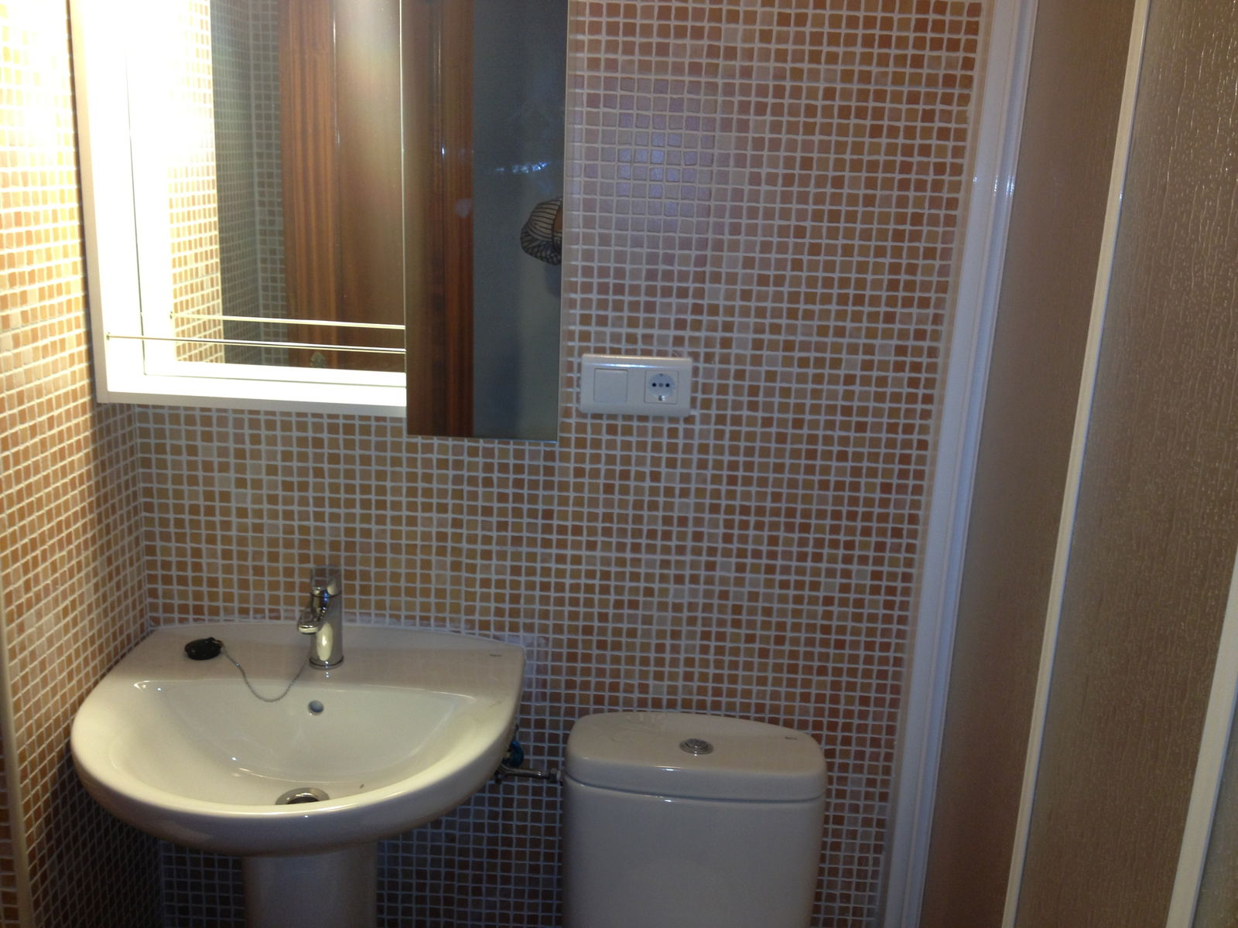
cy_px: 464
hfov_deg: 52.6
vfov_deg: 40.7
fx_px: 1252
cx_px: 619
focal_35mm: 35
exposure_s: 1/20
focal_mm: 4.28
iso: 80
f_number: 2.4
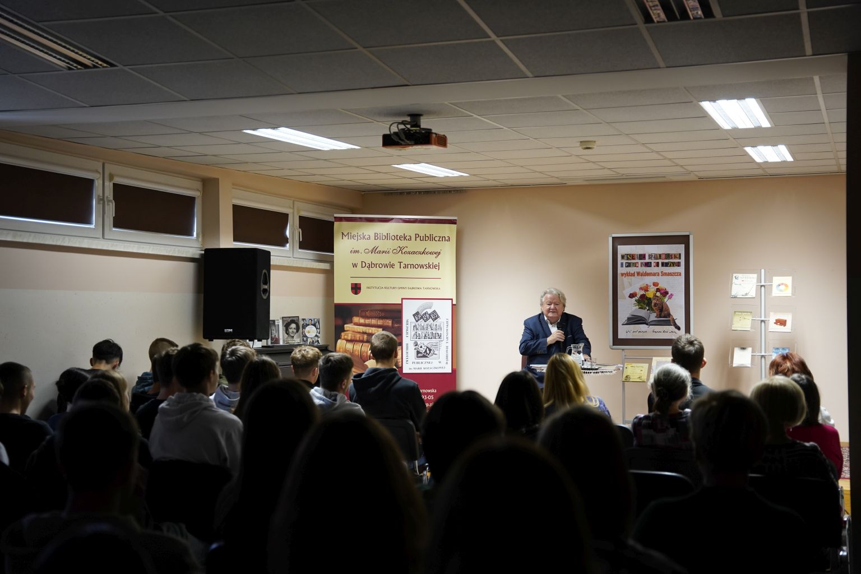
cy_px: 287
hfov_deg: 40.6
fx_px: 1165
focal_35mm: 49
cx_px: 430
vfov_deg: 27.7
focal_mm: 48.7
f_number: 3.2
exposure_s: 1/160
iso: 1600
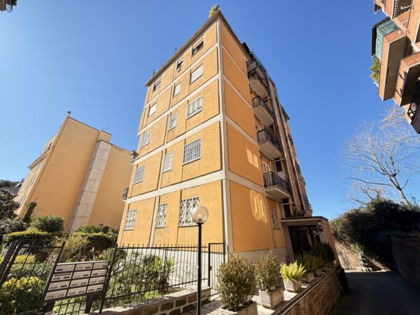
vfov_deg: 85.7
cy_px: 158
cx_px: 210
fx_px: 170
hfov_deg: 102.1
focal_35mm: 14
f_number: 2.2
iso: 64
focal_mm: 2.22
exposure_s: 1/518
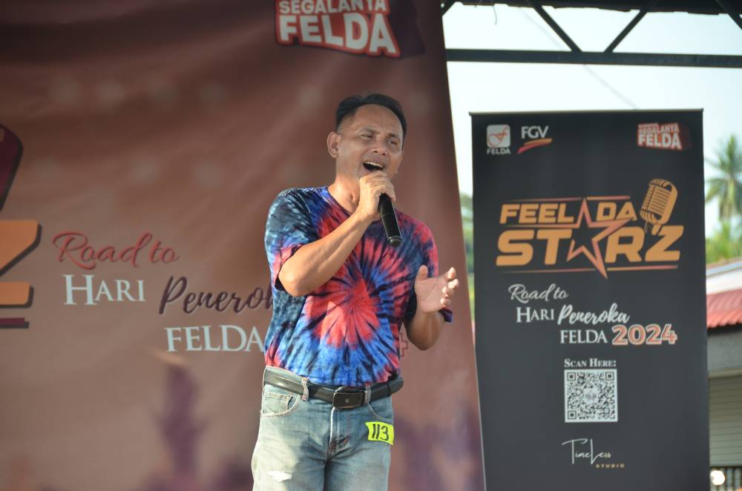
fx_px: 4010
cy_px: 246
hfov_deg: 10.6
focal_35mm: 195
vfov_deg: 7.0
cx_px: 371
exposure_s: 1/200
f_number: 5.6
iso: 200
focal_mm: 130
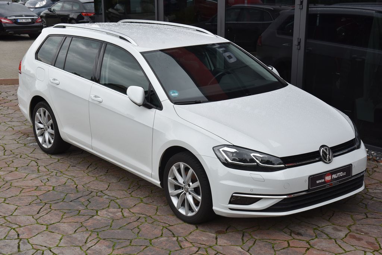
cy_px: 128
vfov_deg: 21.9
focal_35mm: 62
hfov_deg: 32.4
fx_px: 658
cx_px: 191
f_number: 8
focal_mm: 62
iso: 500
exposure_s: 1/250
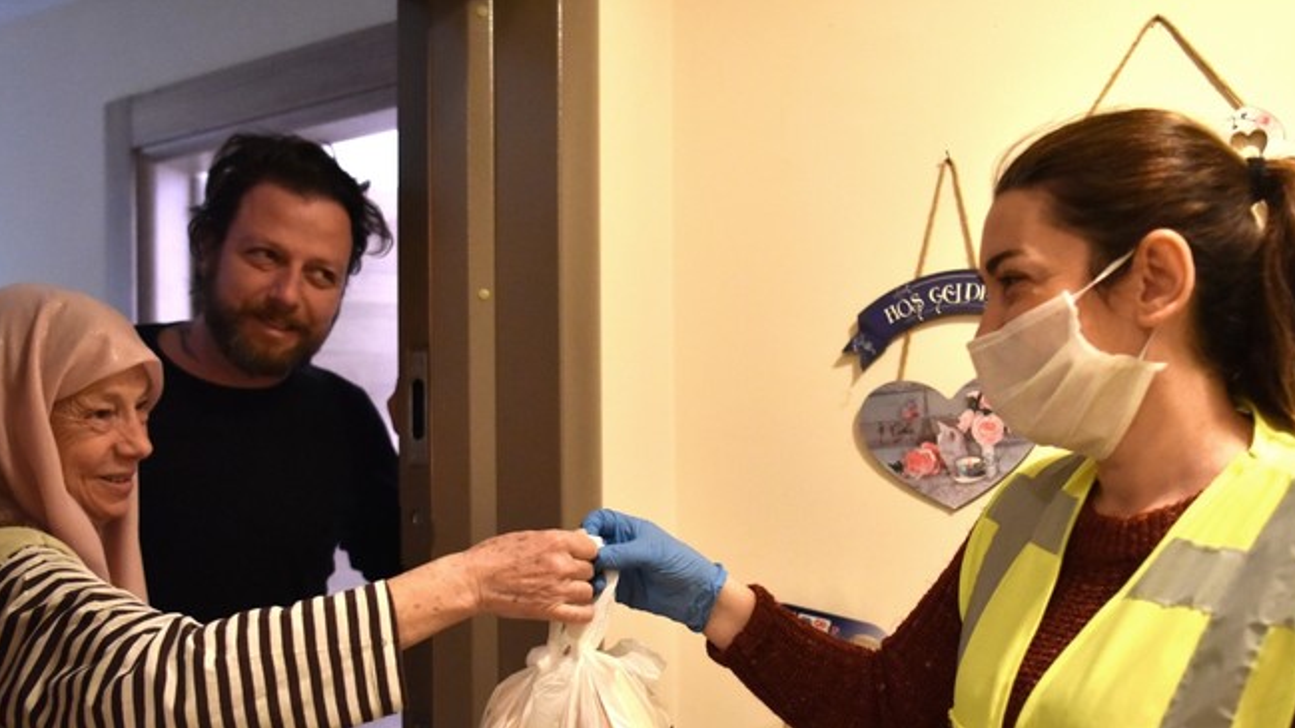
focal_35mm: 31
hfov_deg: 62.6
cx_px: 621
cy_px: 529
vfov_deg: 37.0
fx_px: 1064
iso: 4000
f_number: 2.8
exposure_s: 1/80
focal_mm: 24
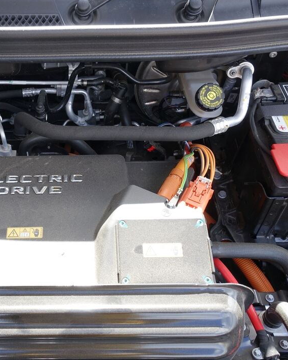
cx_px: 74
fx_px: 405
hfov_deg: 38.2
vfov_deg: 47.9
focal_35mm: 38
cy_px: 176
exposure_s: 1/60
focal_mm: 8.8
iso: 200
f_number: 5.6
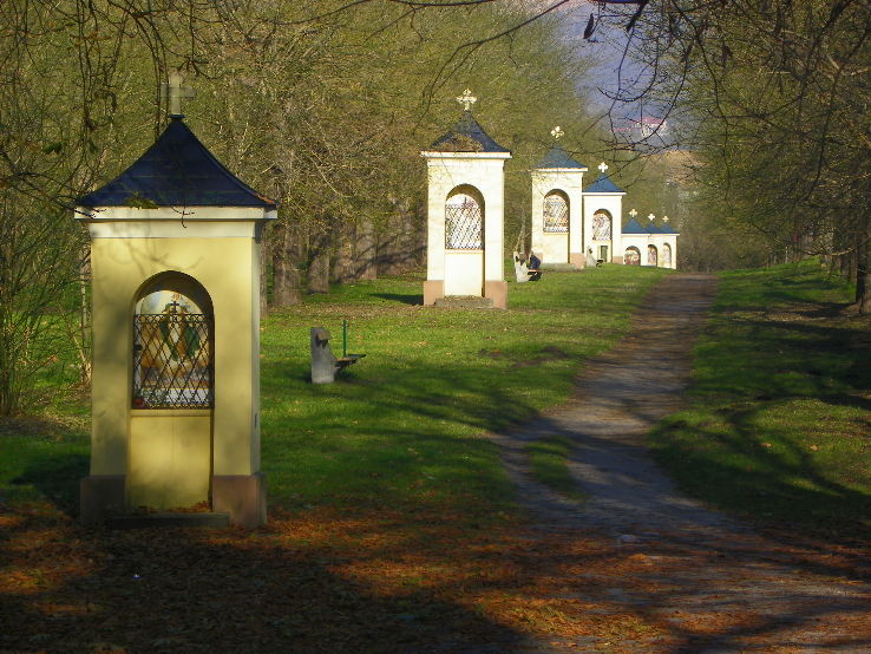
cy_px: 327
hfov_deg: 9.3
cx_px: 436
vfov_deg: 7.0
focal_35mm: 212
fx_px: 5336
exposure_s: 1/320
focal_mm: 37.7
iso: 64
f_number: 4.5
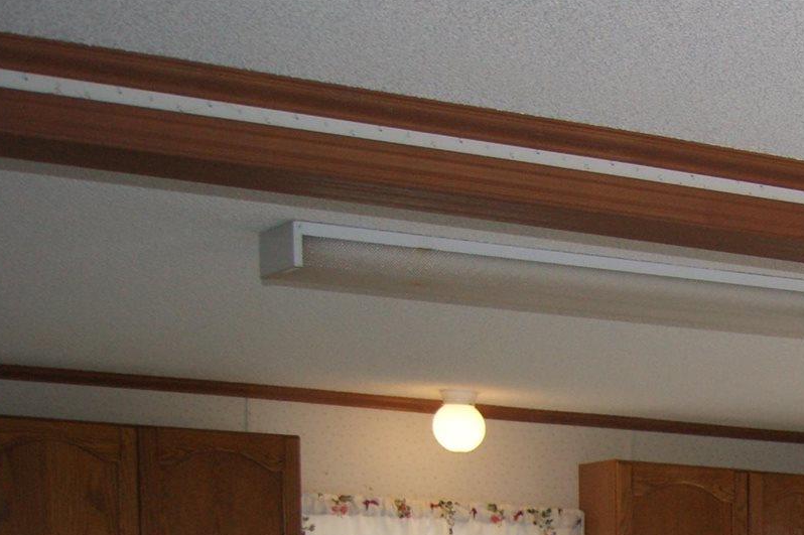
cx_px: 1486
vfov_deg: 11.9
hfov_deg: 16.3
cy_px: 1024
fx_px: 2321
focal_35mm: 104
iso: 250
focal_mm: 18
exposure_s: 1/160
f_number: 4
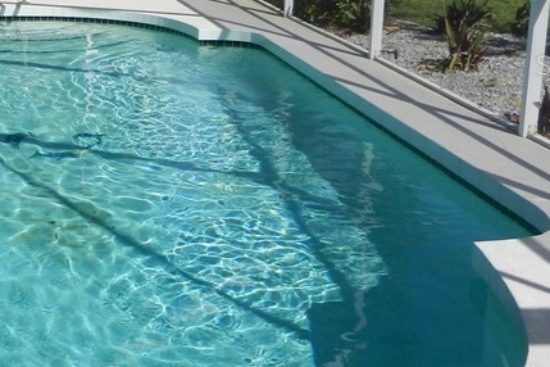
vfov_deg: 21.6
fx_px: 947
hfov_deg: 30.2
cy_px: 64
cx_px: 1
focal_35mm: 62
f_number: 3.5
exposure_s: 1/1600
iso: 160
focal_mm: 4.5
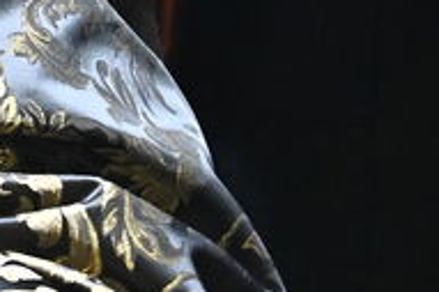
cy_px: -502
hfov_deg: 5.2
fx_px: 4642
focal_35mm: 381
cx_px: -765
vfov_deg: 3.5
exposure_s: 1/200
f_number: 4.5
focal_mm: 52
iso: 3200
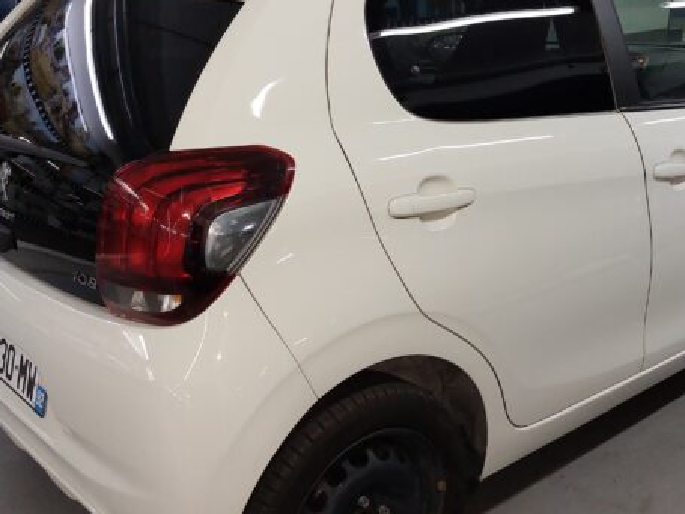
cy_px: 271
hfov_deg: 42.7
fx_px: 870
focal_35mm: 44
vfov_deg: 32.9
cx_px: 422
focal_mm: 5.23
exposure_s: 1/100
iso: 250
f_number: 1.8
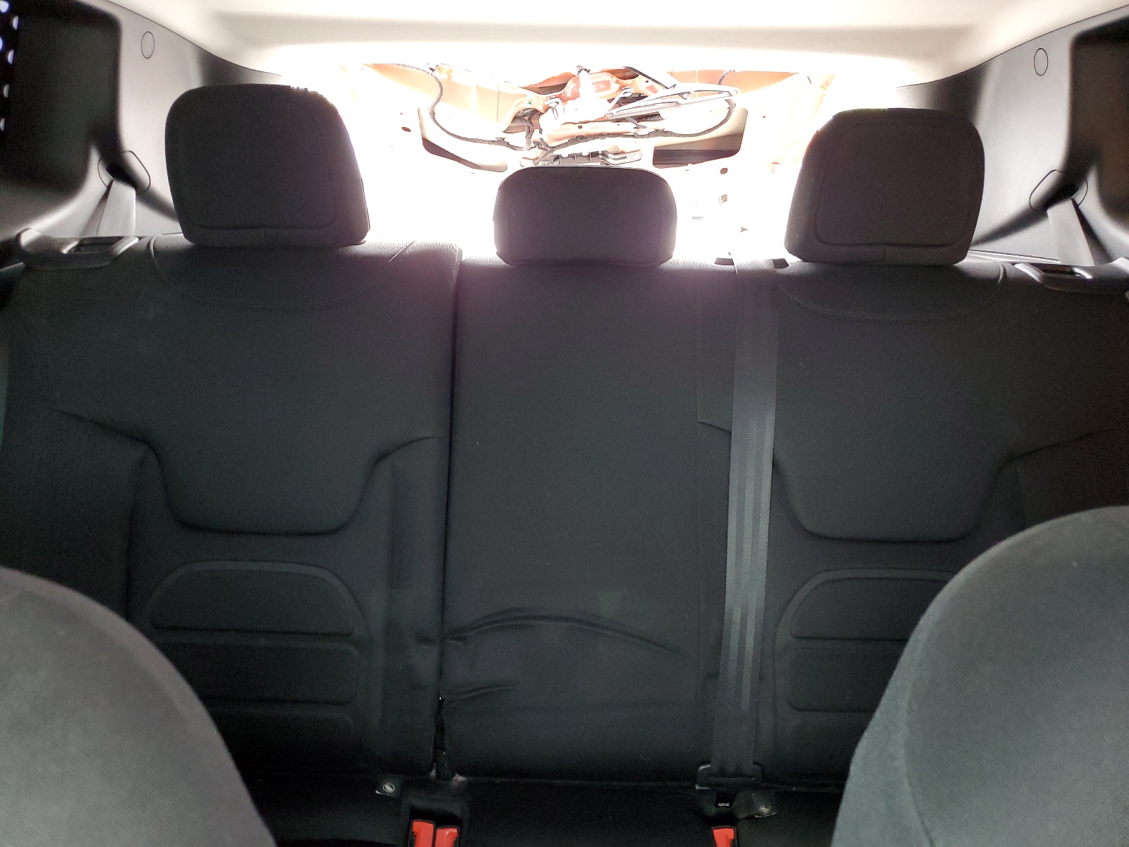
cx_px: 564
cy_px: 424
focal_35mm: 26
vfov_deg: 53.1
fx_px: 848
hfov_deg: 67.3
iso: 261
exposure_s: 1/60.2
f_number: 1.5
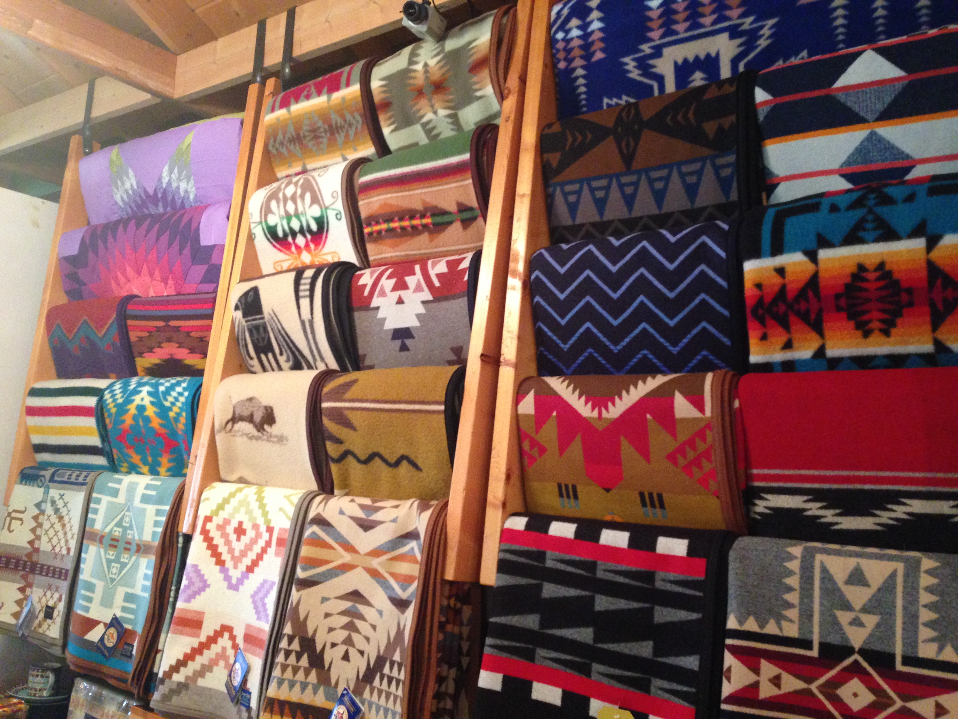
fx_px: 913
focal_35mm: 33
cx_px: 479
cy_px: 360
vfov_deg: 42.9
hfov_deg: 55.4
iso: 400
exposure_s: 1/20
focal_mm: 4.12
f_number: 2.4
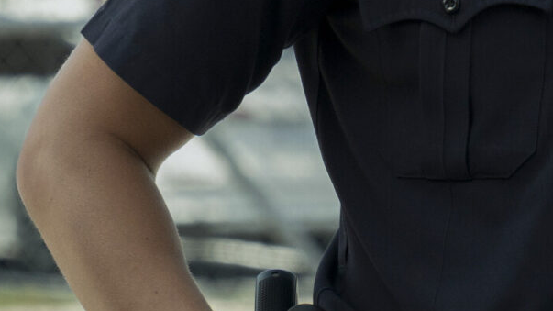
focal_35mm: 632
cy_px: -1
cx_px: 707
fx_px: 9266
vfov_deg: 1.9
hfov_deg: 3.4
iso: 800
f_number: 6.3
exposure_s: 1/1000
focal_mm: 142
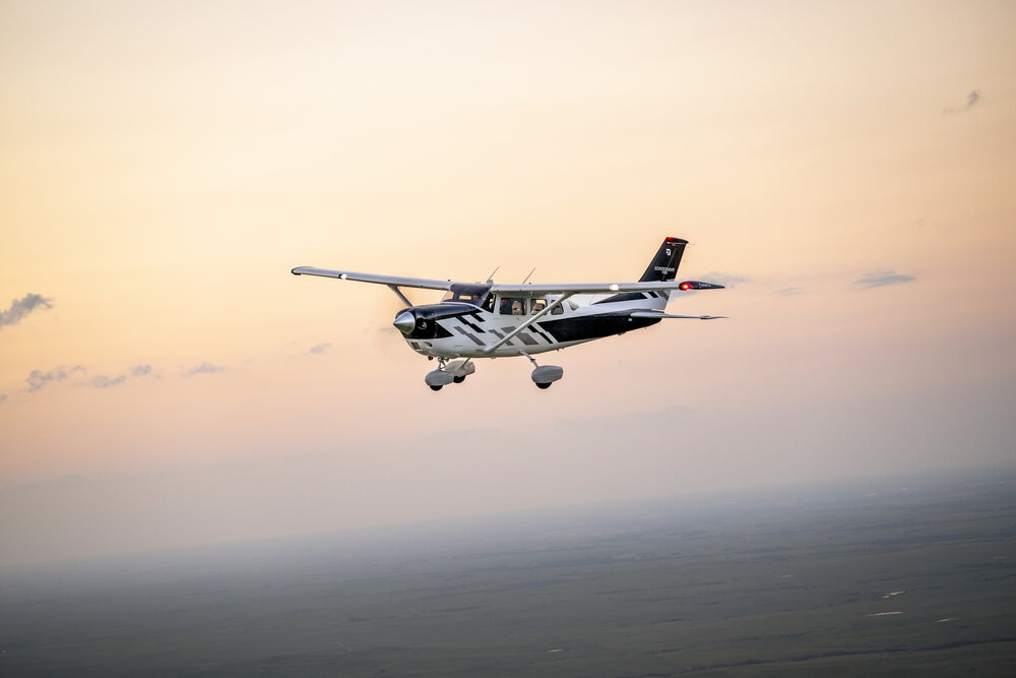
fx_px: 3387
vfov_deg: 11.4
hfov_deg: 17.1
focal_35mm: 120
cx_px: 508
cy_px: 339
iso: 320
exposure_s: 1/80
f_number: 4
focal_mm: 120
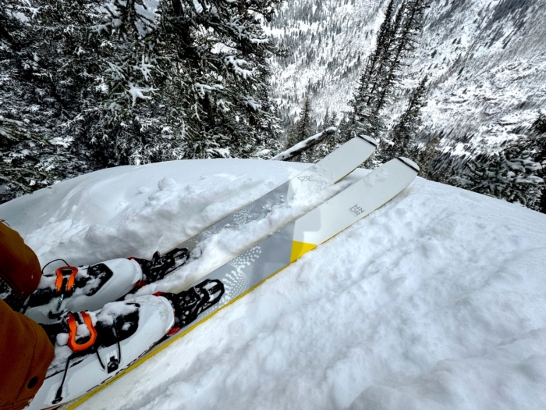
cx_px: 273
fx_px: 221
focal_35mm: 14
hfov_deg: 102.1
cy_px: 205
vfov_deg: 85.7
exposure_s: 1/4630
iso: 40
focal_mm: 2.22
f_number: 2.2
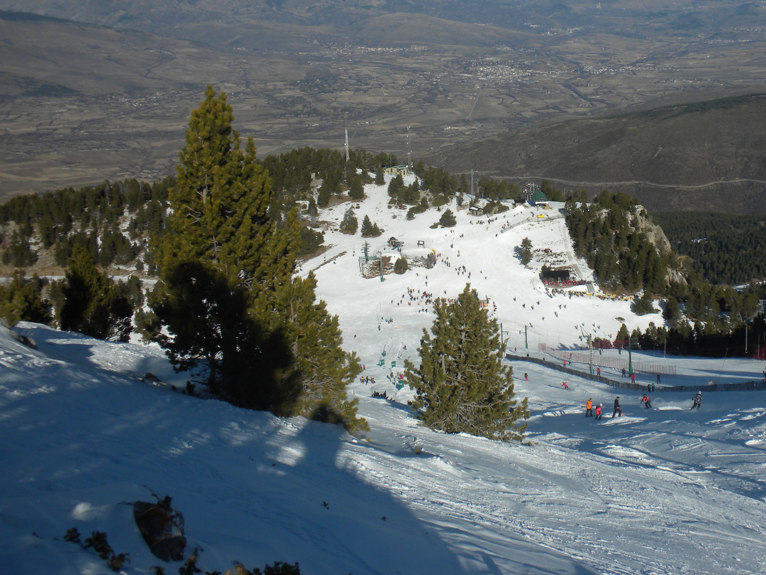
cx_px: 460
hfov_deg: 41.1
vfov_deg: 31.4
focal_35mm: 46
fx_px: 1018
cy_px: 236
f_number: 10
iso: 64
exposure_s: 1/250
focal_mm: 6.6
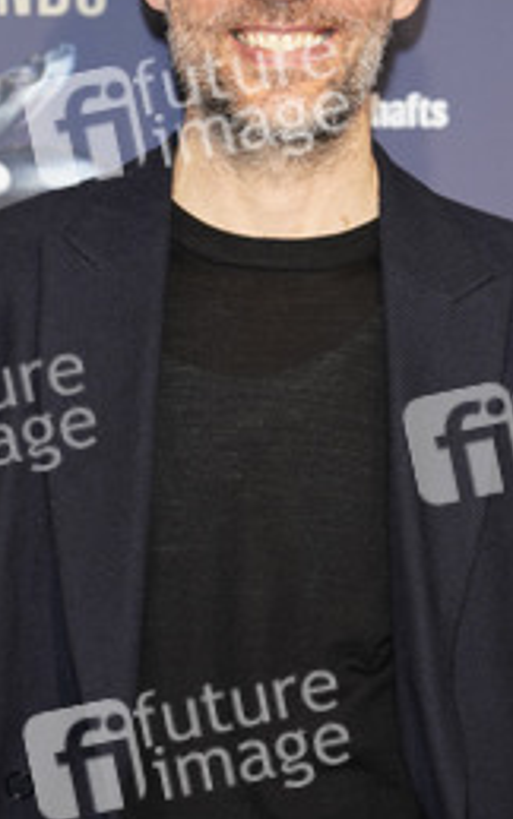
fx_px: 4225
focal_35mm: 189
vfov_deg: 11.1
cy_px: 272
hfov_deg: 6.9
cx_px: 279
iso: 500
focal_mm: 120
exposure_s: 1/250
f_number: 4
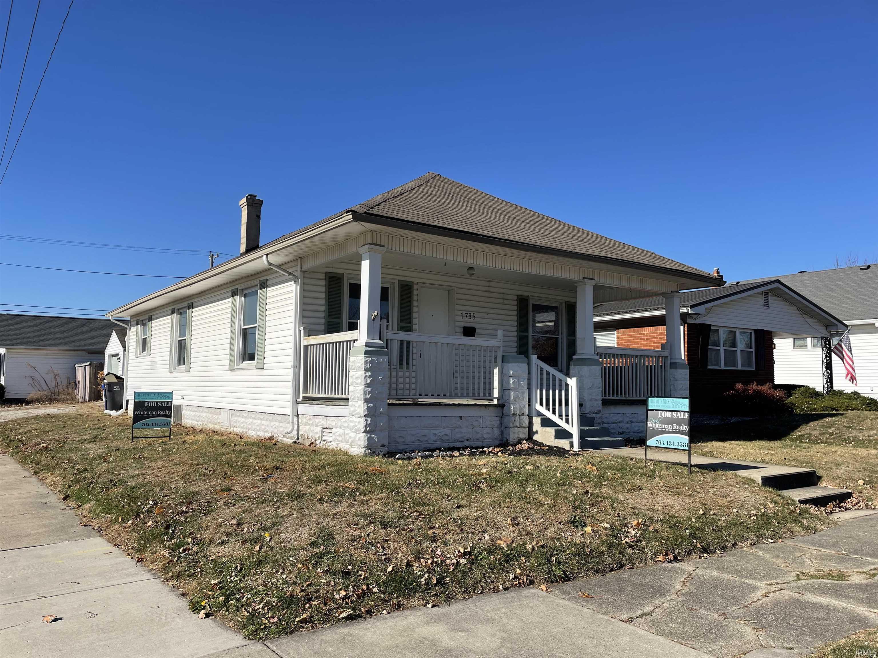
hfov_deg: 67.3
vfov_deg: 53.1
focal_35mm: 26
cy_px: 329
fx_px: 659
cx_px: 439
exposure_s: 1/4132
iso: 32
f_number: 1.6
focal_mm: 4.2
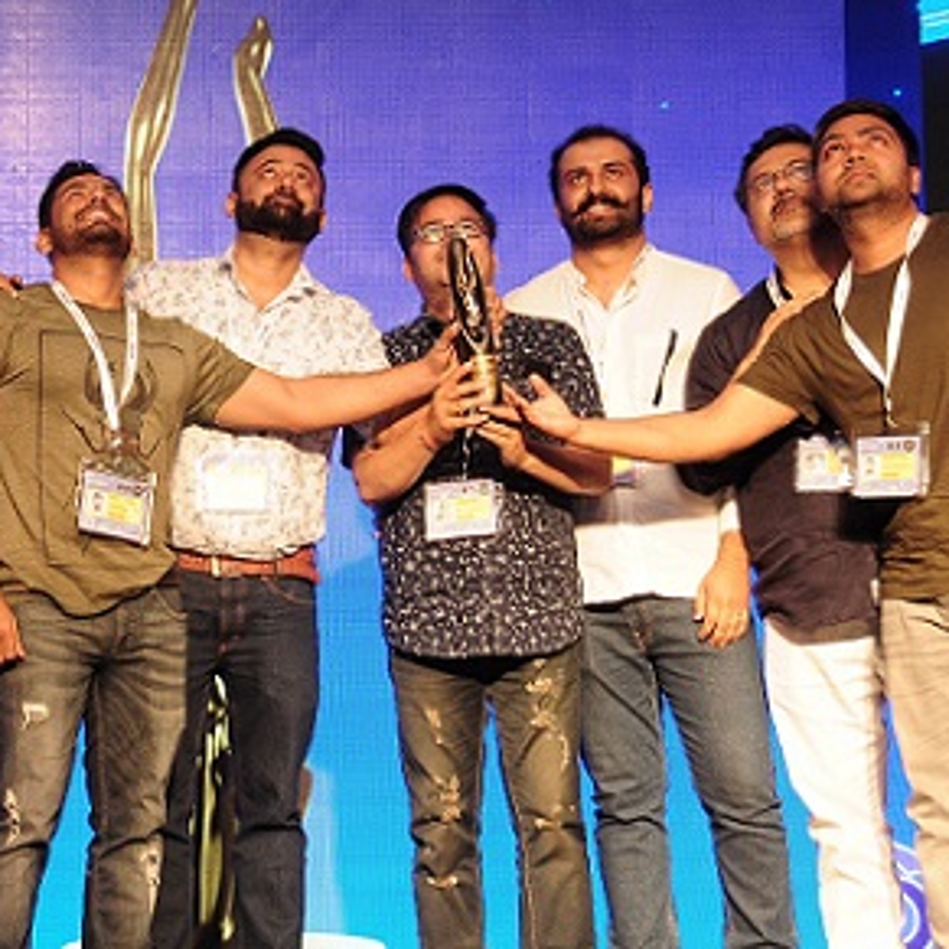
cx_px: 210
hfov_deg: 14.5
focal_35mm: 120
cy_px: 424
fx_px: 3722
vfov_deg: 14.5
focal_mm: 42
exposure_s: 1/80
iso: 800
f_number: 5.6
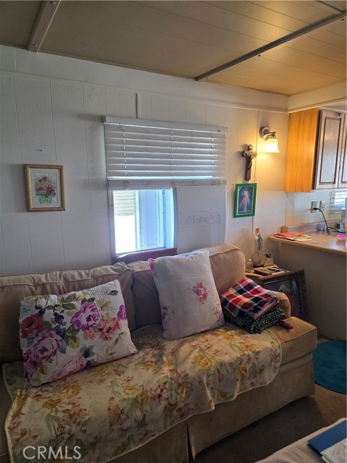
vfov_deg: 73.9
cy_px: 232
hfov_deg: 58.9
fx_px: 307
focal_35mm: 23
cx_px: 174
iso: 125
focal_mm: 6.3
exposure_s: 1/120
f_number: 1.7
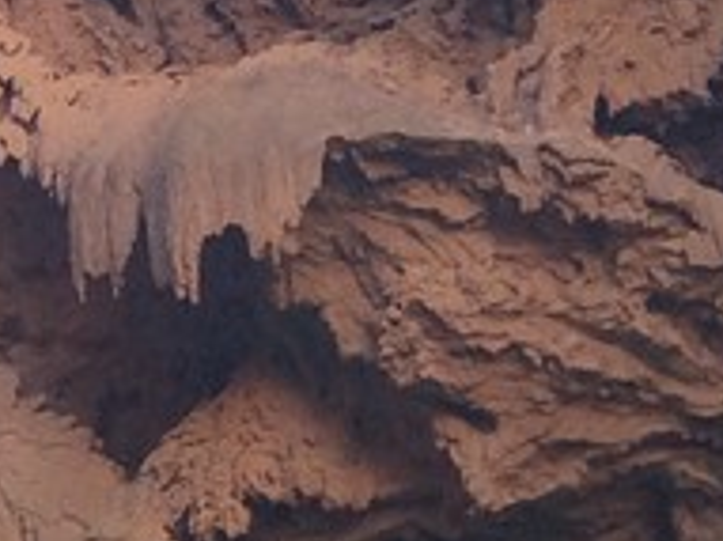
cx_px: -1261
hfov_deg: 8.5
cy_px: 689
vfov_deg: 7.3
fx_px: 4216
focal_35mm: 202
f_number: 2.2
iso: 40
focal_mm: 4.15
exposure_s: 1/120
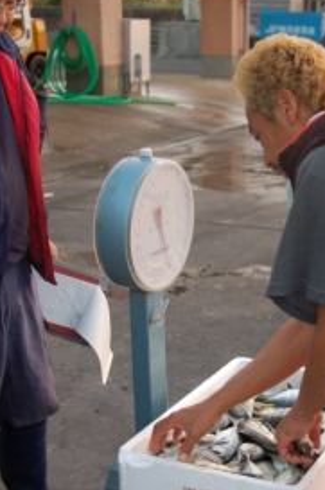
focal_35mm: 69
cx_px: 266
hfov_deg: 19.4
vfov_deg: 29.0
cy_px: 348
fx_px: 938
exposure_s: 1/60
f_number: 4
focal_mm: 28
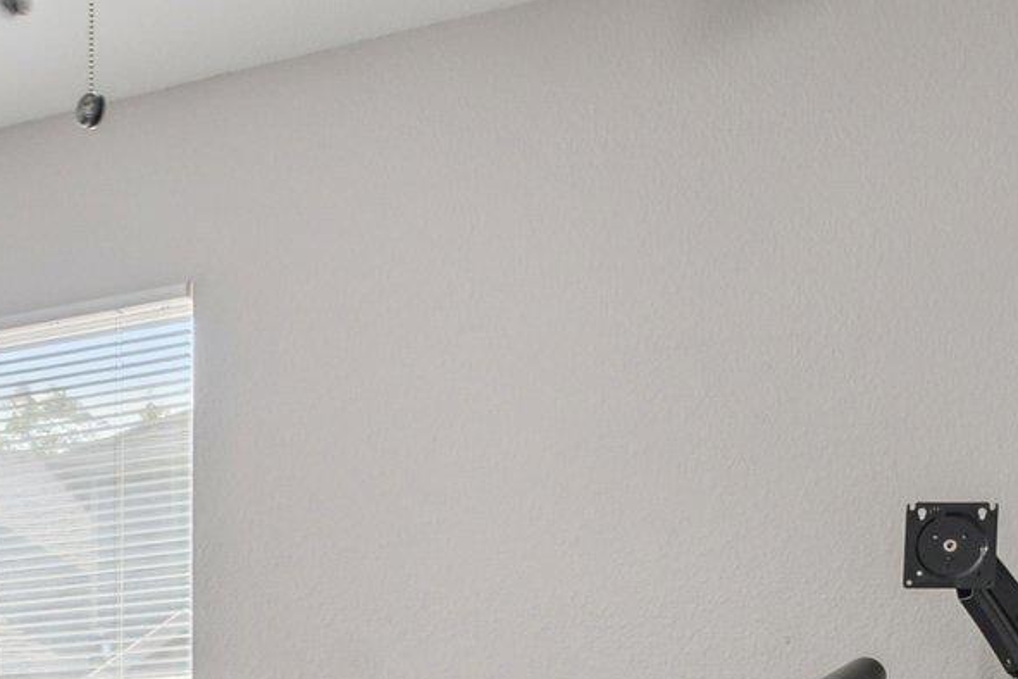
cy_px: 845
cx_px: 224
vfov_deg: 23.4
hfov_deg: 37.0
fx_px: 1470
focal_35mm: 52
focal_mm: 10
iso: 400
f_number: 8
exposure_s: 1/6
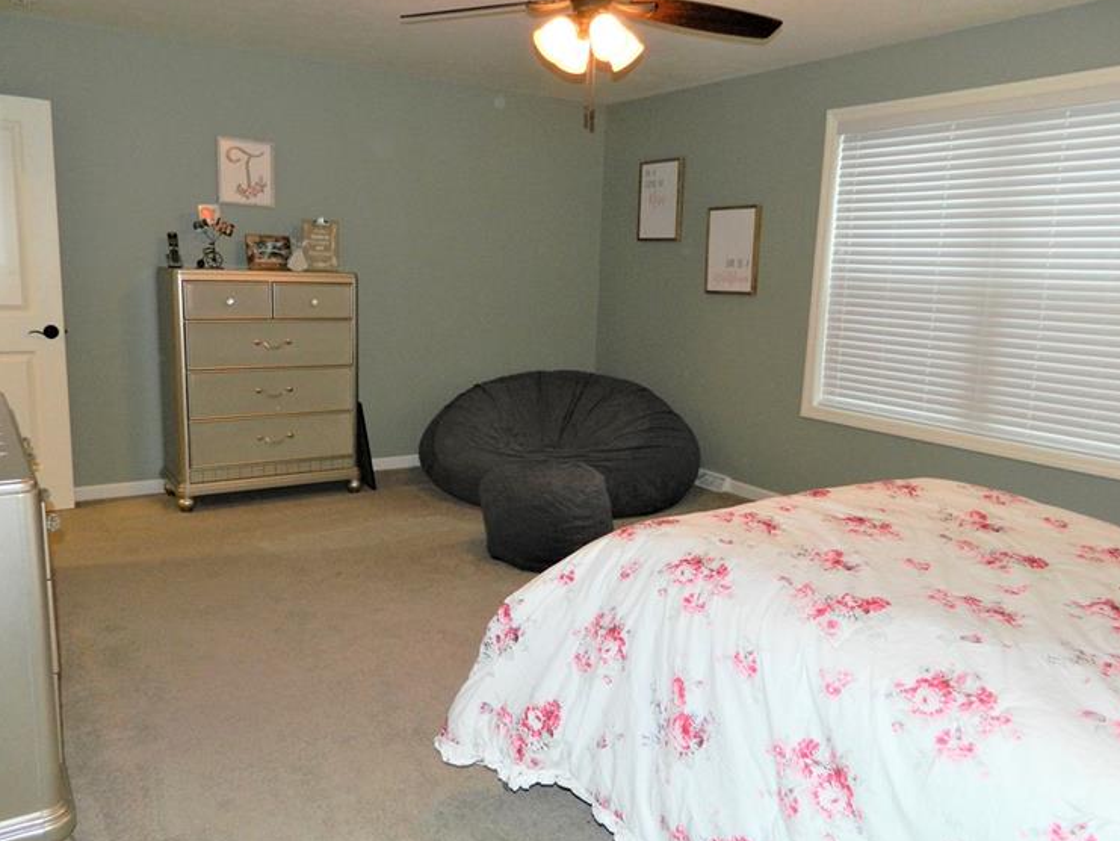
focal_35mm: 27
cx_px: 553
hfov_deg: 65.3
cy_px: 430
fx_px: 874
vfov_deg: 51.4
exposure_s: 1/30
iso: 200
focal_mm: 4.5
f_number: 3.1
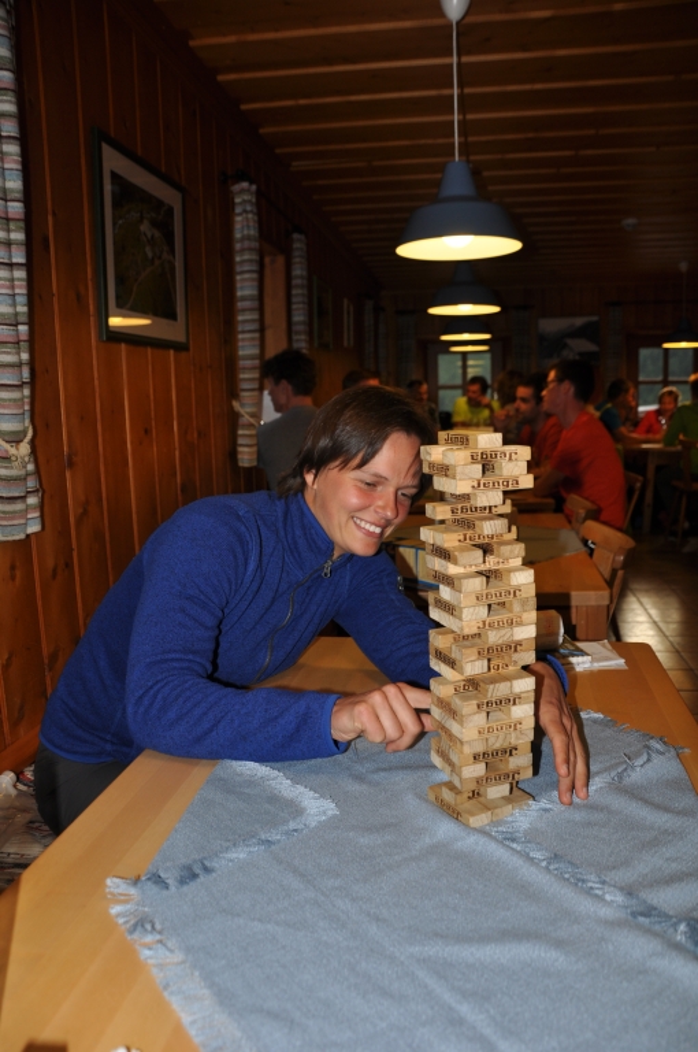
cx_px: 349
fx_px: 787
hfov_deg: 47.8
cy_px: 526
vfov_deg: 67.4
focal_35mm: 27
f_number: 3.5
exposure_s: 1/60
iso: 200
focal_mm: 18
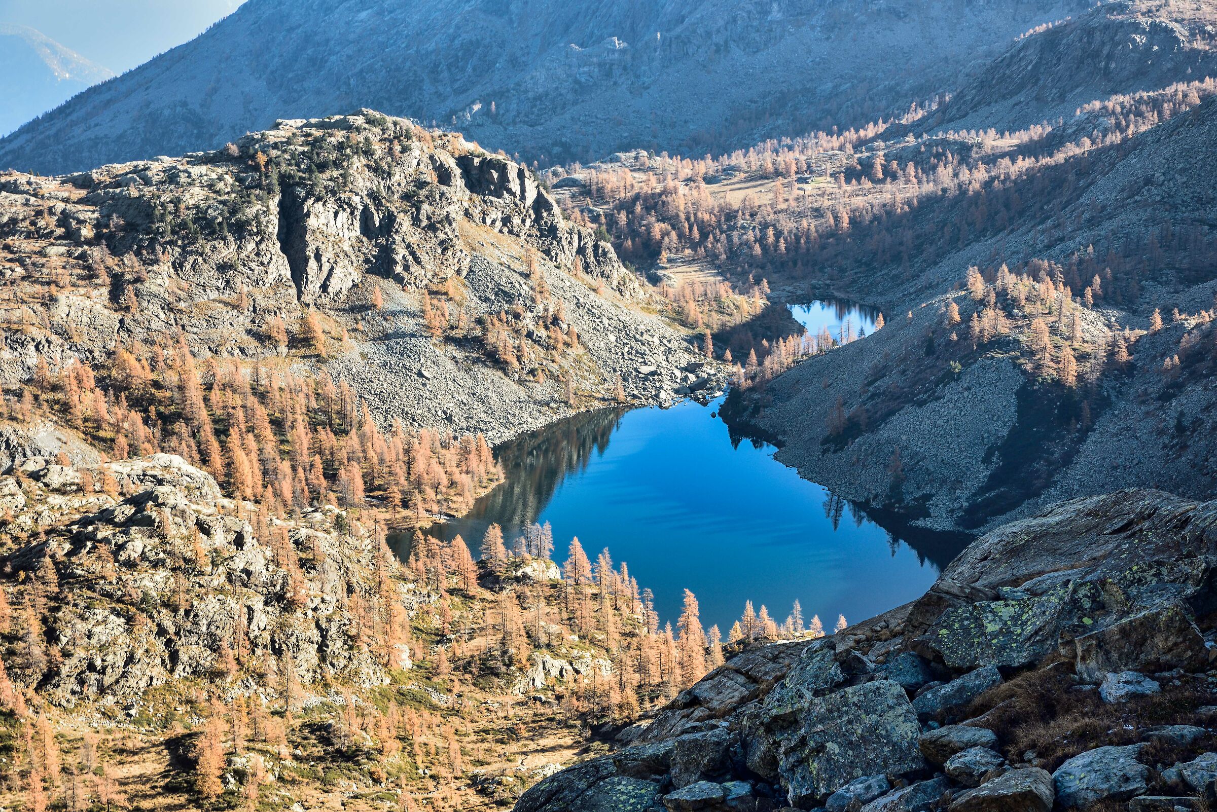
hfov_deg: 30.5
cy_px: 406
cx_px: 608
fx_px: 2232
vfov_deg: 20.6
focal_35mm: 66
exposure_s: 1/30
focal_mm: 66
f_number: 11
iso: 200
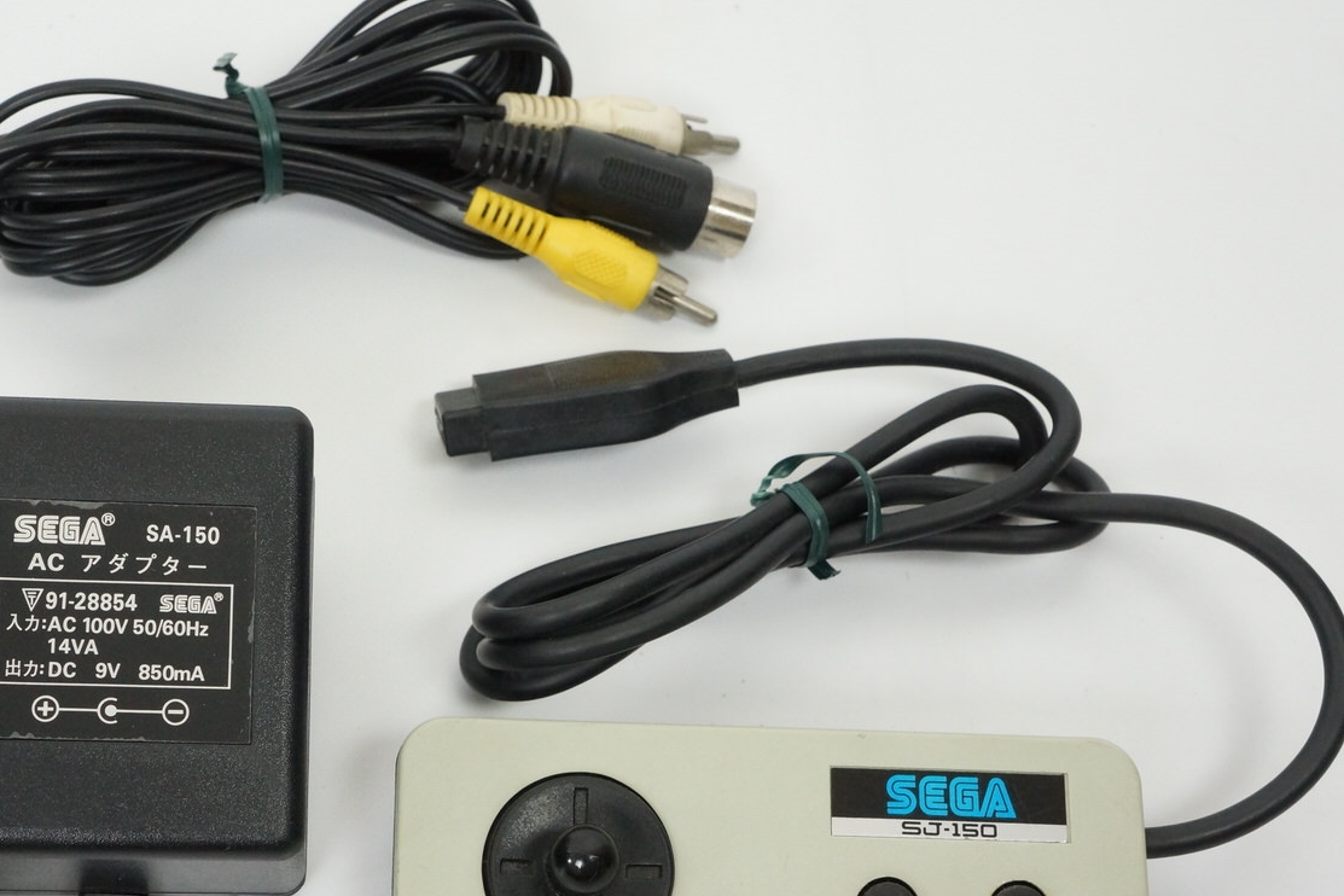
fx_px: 2576
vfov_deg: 19.7
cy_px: 534
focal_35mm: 69
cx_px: 489
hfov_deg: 29.1
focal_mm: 32
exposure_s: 1/40
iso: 1600
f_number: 10
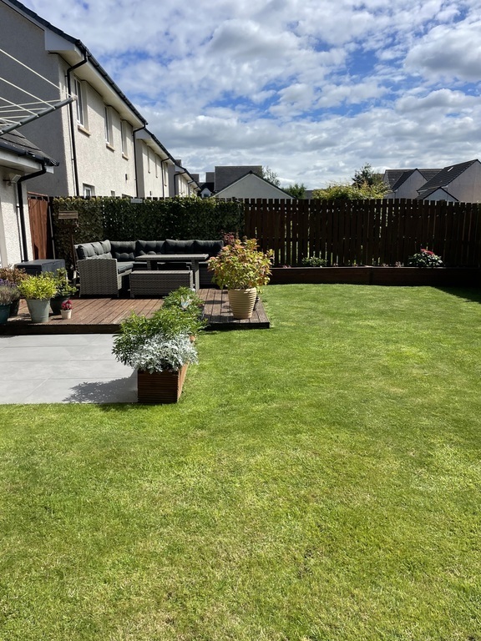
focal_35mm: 26
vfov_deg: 67.3
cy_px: 320
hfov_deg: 53.1
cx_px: 240
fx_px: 482
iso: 32
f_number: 1.6
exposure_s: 1/4464
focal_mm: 4.2
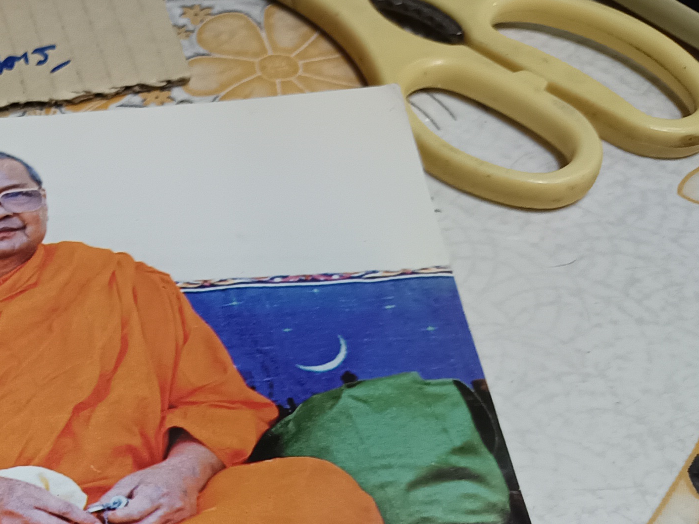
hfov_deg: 25.5
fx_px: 1373
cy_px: 570
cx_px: -145
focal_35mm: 68
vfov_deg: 20.6
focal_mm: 5.31
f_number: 1.7
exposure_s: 1/33.3
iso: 954
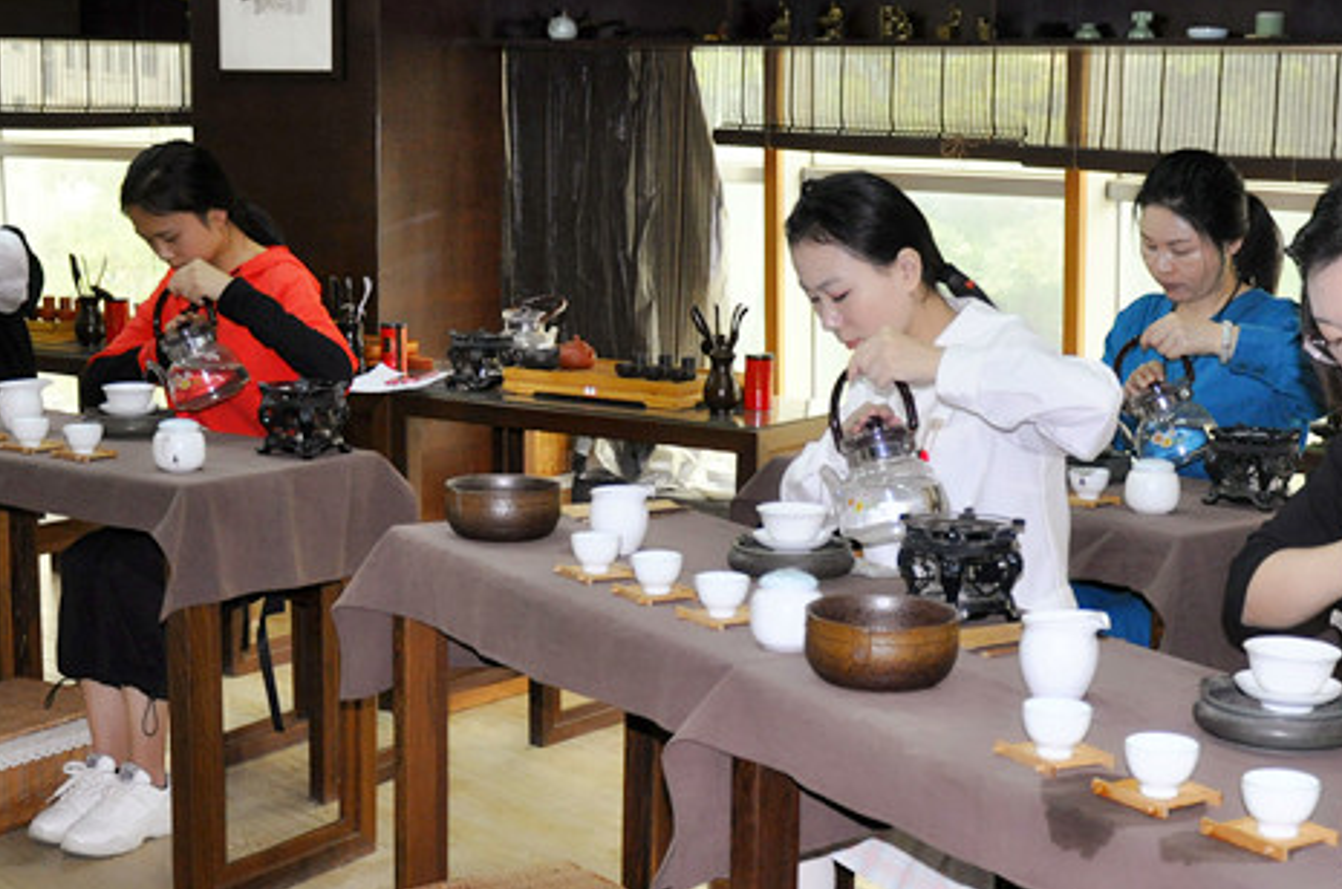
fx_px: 2306
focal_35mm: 62
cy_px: 524
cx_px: 779
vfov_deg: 21.8
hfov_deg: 32.4
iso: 800
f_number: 3.8
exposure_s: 1/60
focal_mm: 24
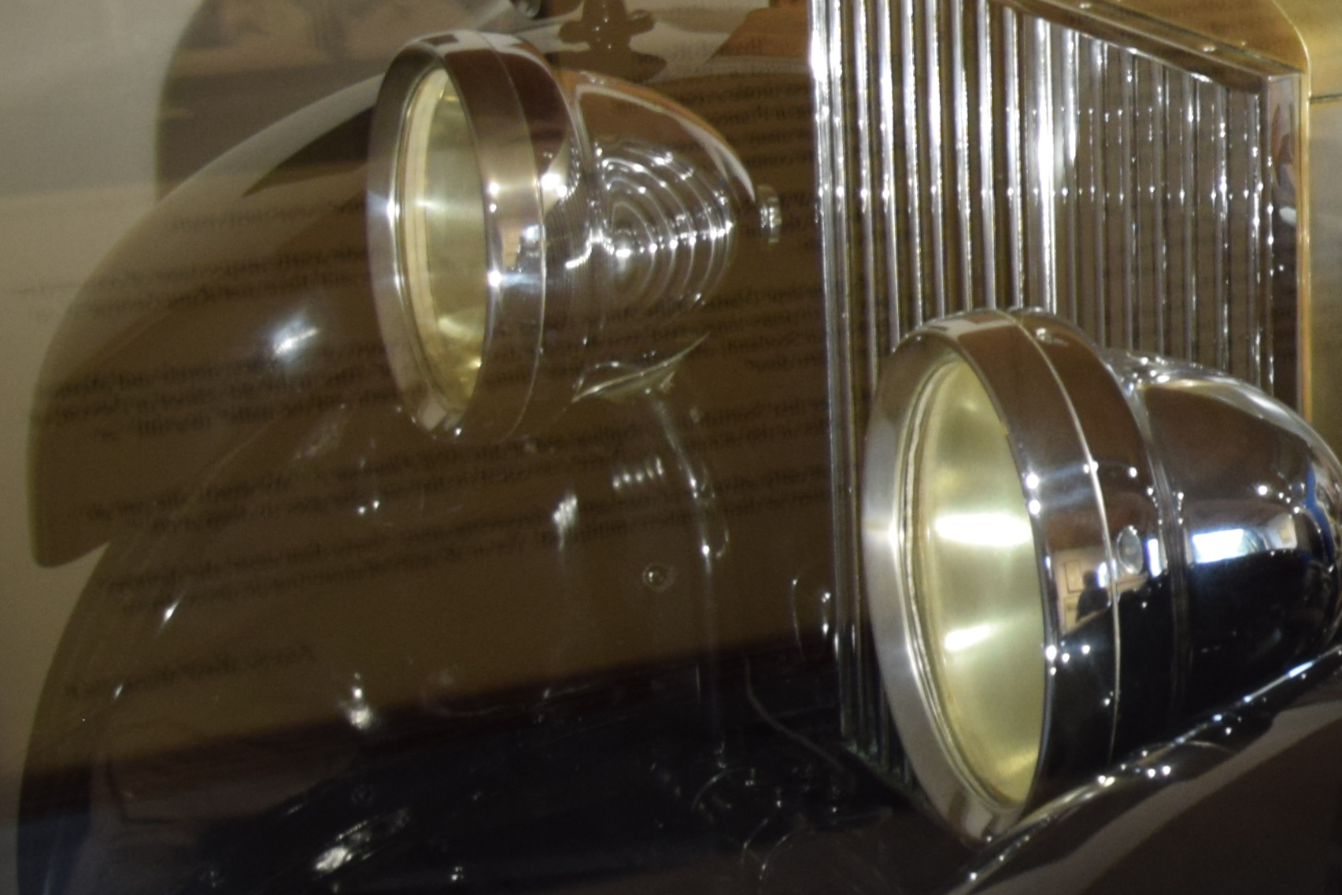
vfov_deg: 14.2
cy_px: 65
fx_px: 3541
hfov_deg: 17.8
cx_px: 2322
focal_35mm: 95
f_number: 4
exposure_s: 1/60
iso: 500
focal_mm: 18
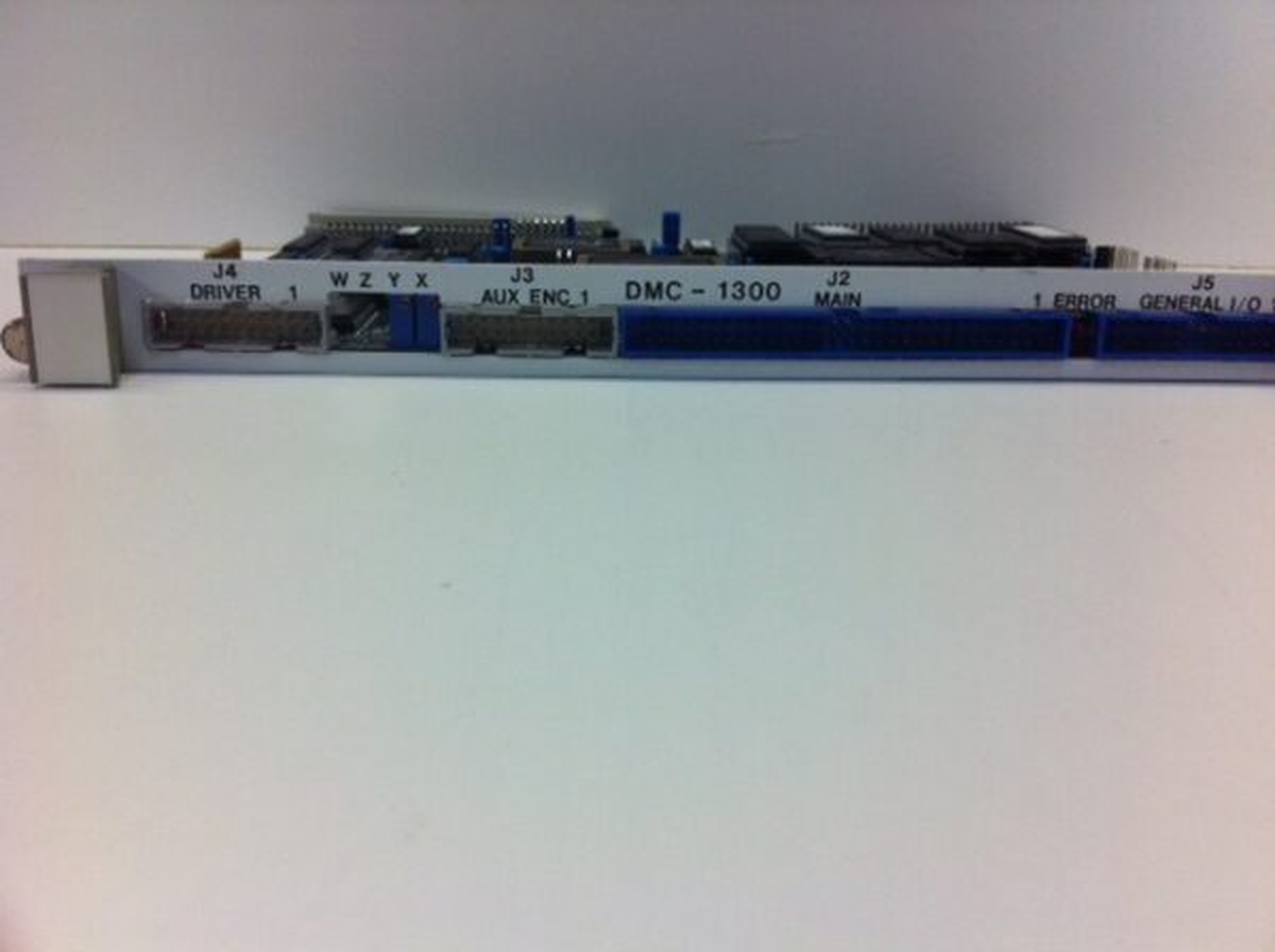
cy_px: 476
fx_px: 1287
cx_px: 638
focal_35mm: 35
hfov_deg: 52.7
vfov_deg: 40.6
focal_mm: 3.85
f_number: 2.8
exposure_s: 1/60
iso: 80
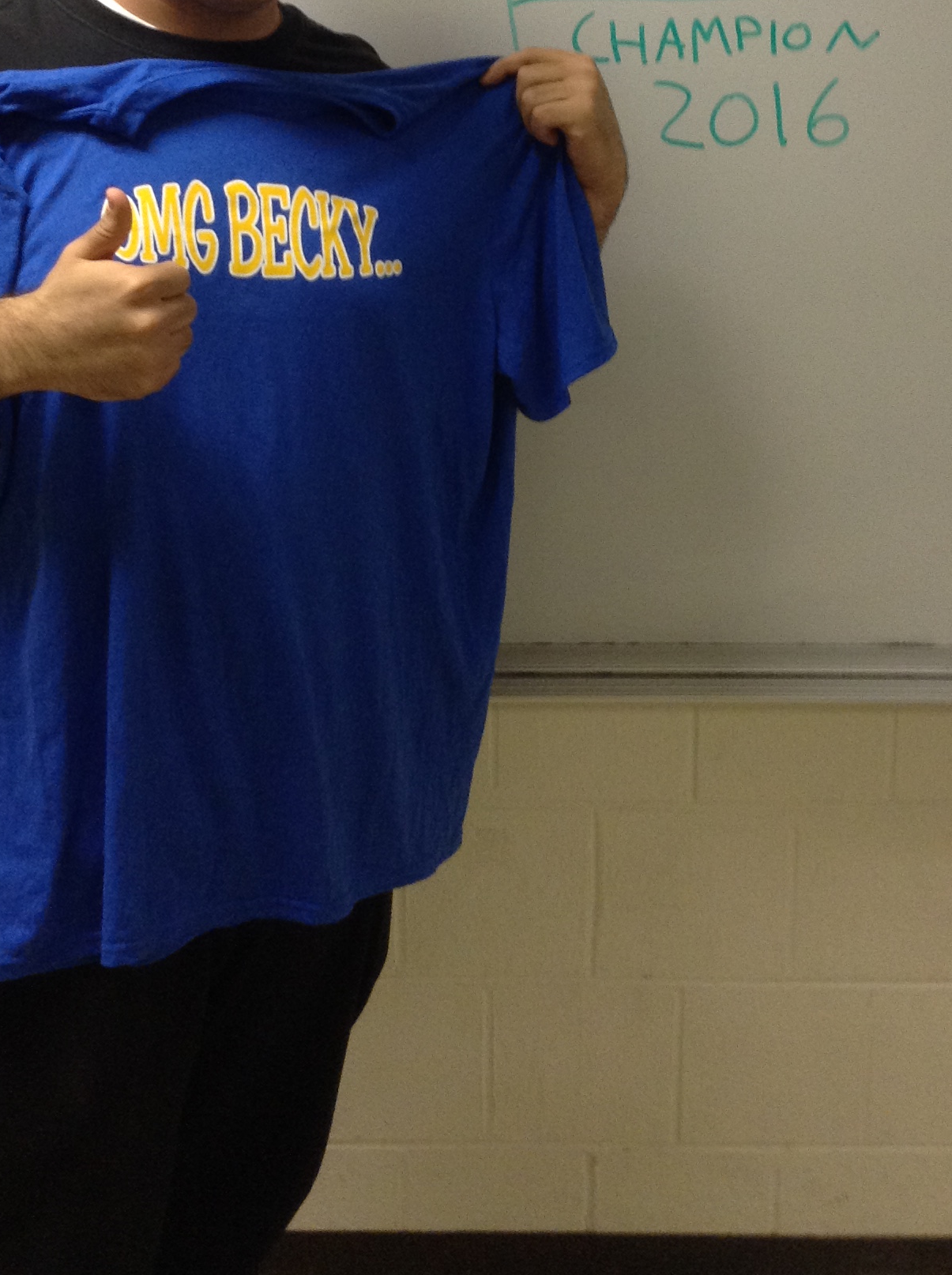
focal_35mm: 53
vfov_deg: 35.2
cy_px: 276
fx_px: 1949
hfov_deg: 27.4
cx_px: 501
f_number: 2.4
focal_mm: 3.3
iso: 125
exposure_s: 1/24
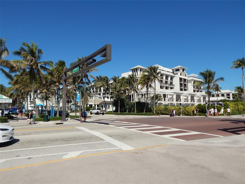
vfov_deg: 58.9
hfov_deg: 73.9
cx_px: 122
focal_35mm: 23
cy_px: 92
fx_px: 163
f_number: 6
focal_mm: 4
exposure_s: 1/1000
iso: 125
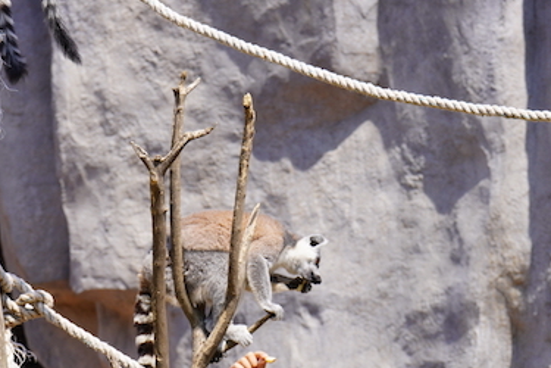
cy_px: 493
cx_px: 213
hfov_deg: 5.6
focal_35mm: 371
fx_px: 5678
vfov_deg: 3.7
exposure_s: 1/200
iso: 100
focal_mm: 116
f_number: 7.1
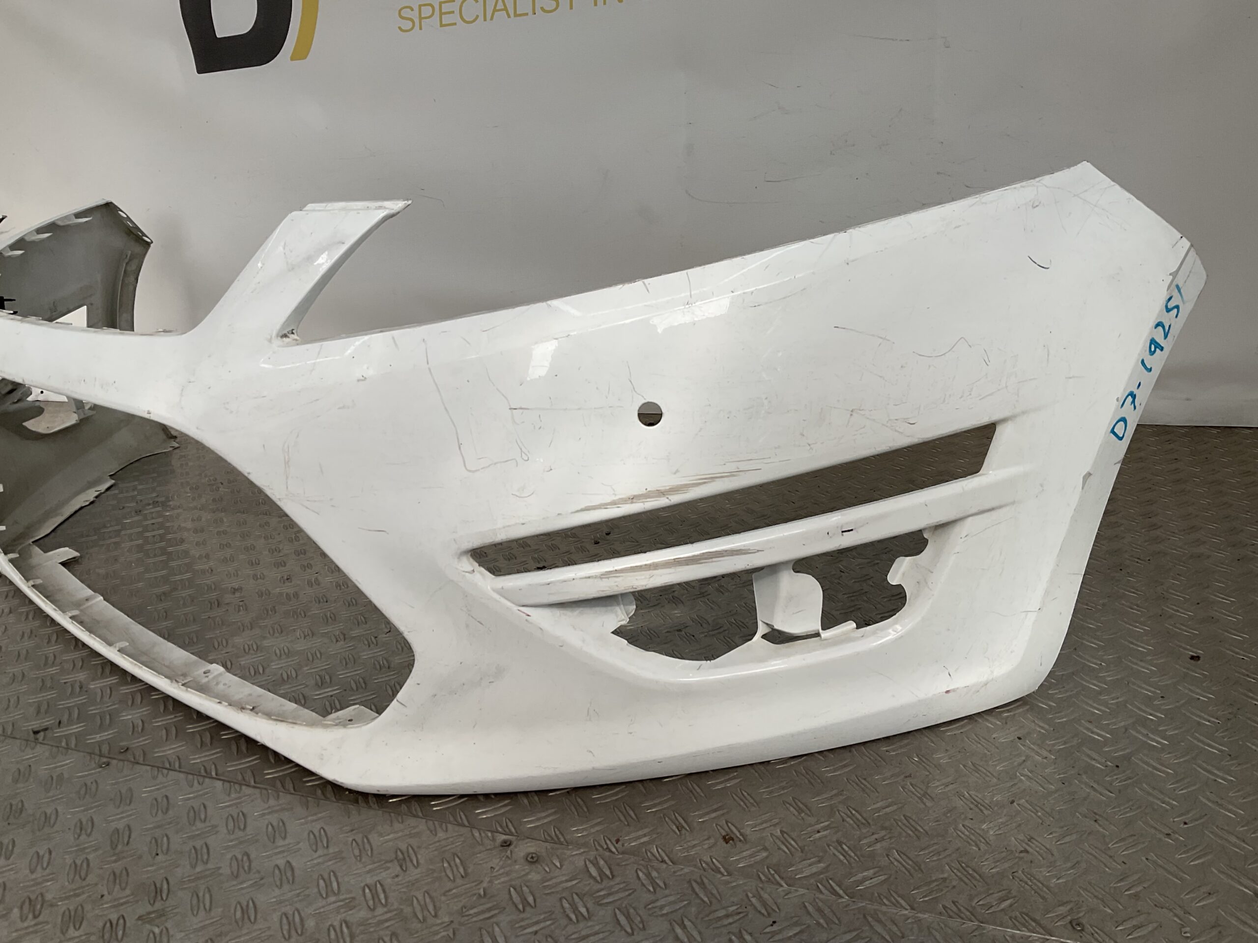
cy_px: 472
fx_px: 1054
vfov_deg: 48.2
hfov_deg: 61.7
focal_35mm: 29
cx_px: 629
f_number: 1.8
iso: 16
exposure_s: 1/749
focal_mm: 3
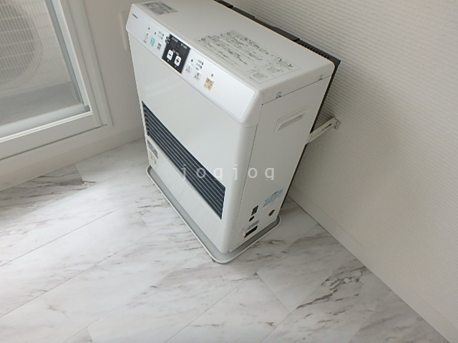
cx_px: 229
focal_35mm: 21
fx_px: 278
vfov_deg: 63.4
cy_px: 172
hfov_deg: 79.0
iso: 200
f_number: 3.5
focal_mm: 3.7
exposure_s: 1/60
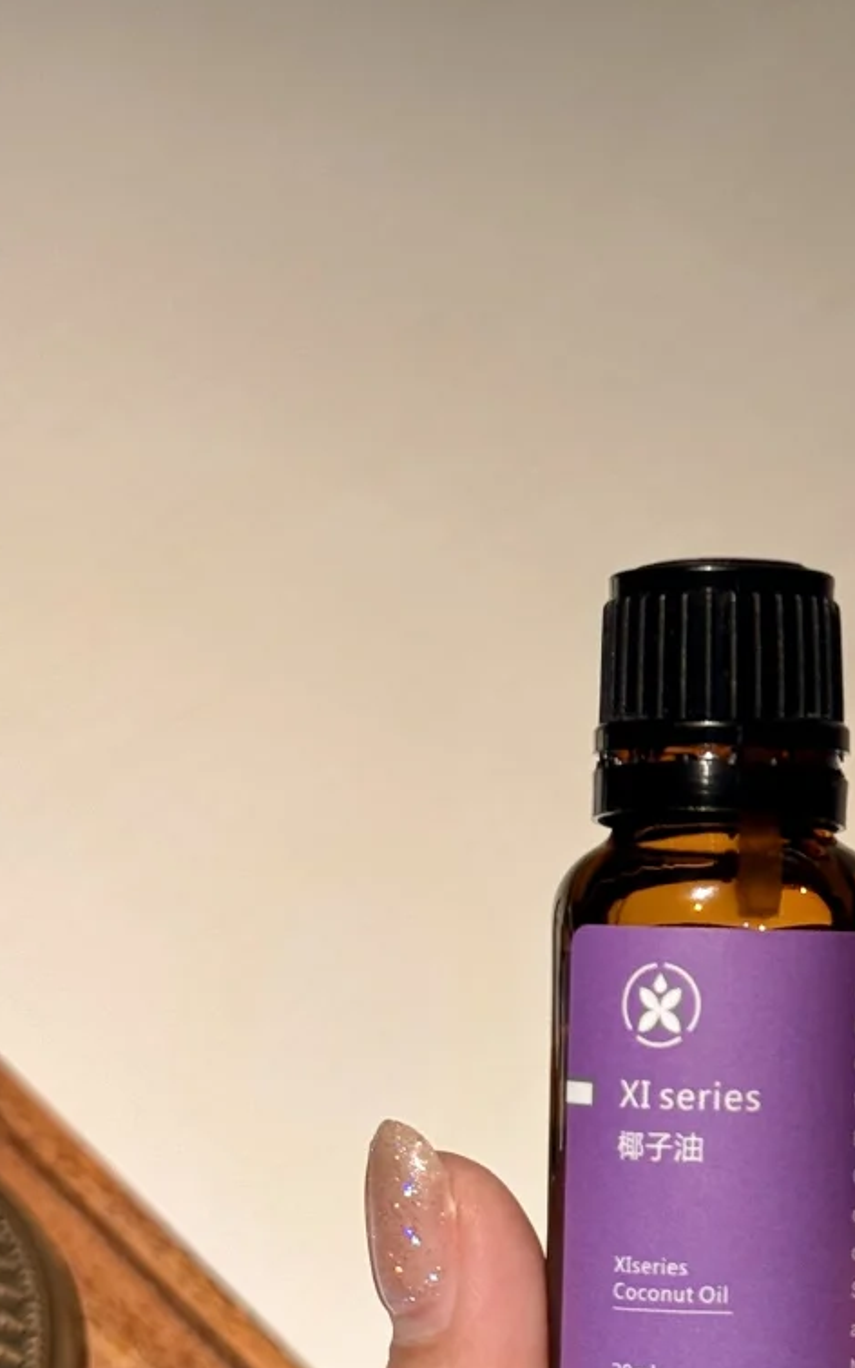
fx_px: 3616
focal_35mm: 97
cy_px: 558
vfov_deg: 21.4
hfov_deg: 13.2
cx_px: 973
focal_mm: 6.76
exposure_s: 1/70
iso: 80
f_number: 1.78
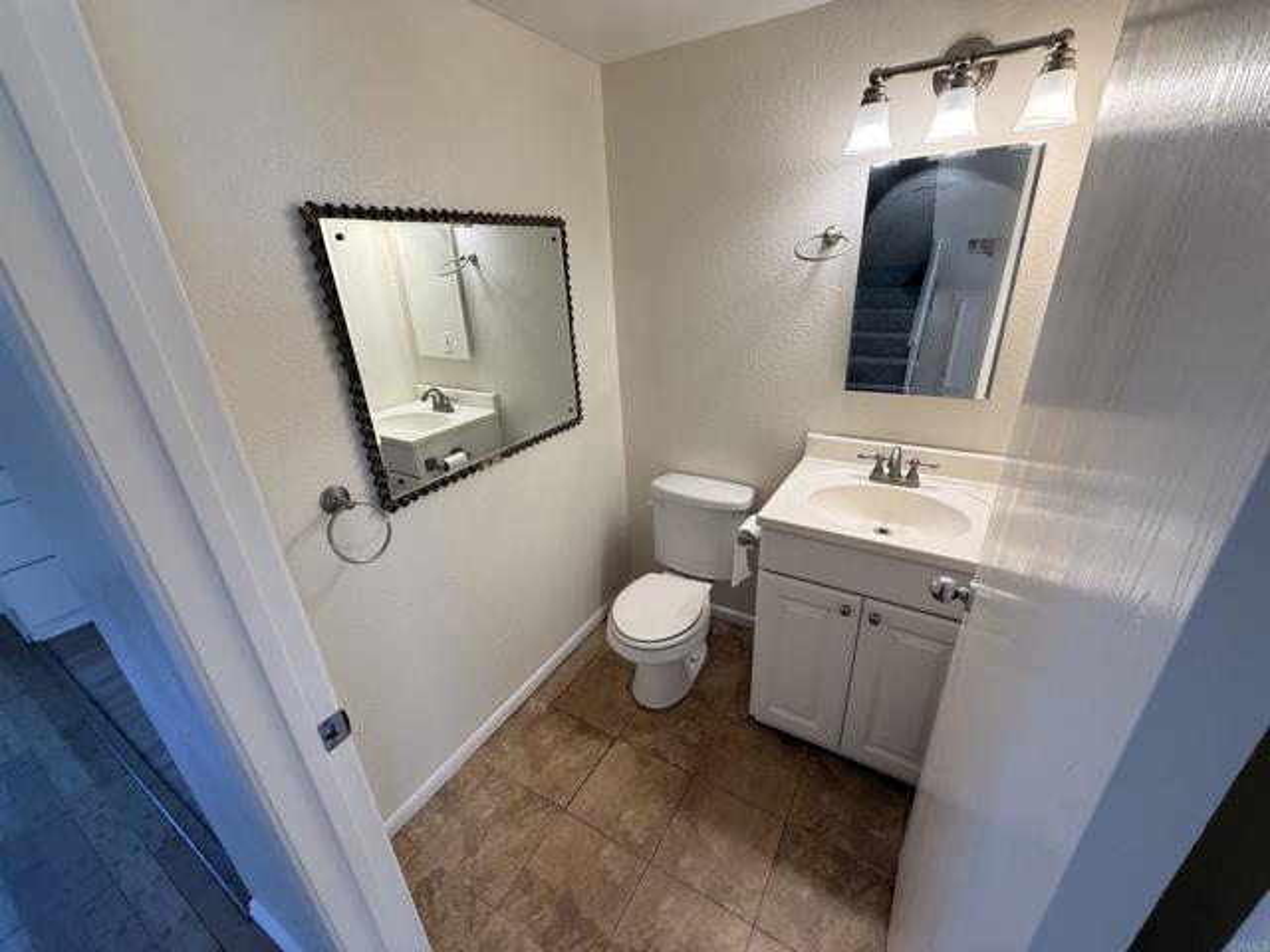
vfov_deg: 85.7
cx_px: 635
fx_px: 514
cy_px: 476
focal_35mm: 14
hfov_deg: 102.1
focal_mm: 2.22
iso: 100
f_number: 2.2
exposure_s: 1/120
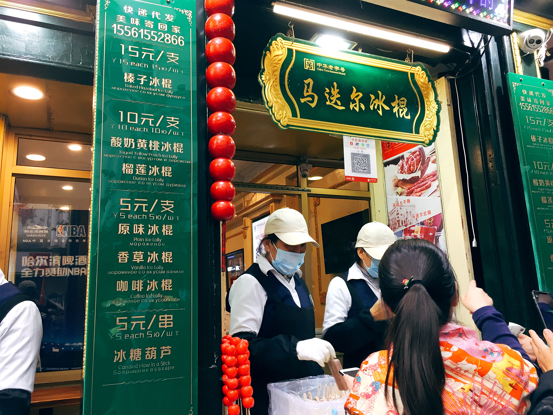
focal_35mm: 29
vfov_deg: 48.2
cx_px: 276
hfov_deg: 61.7
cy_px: 208
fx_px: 463
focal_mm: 4.15
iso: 40
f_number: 2.2
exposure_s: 1/33
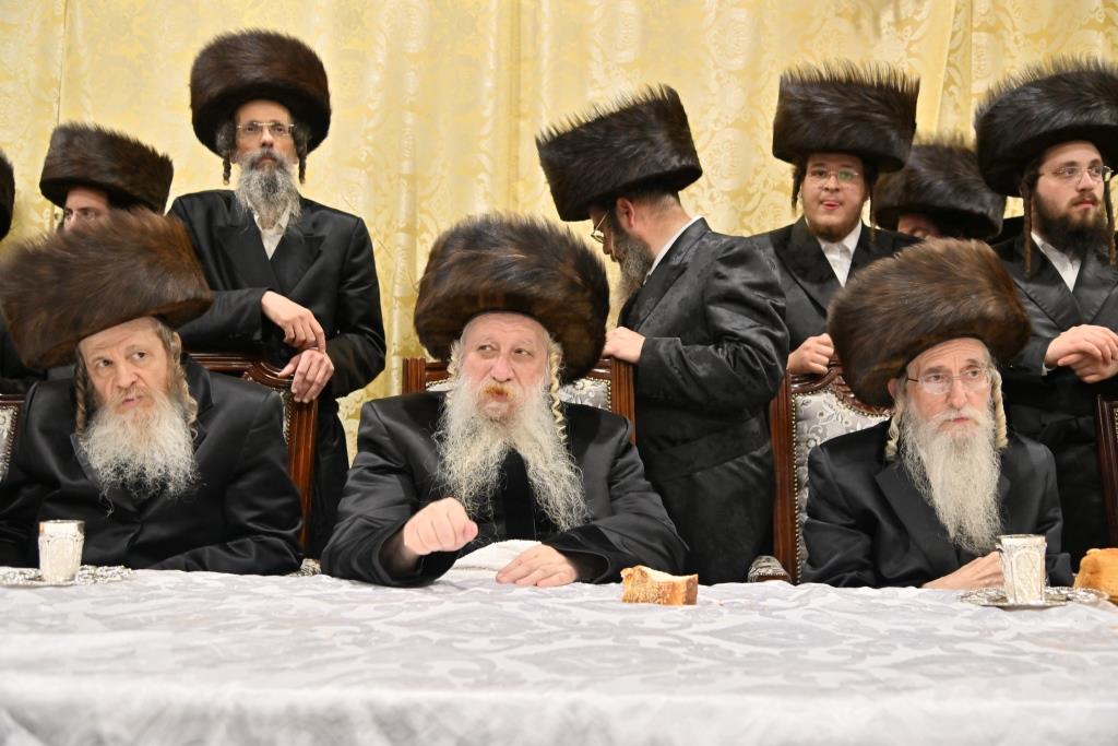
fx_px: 1087
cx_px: 559
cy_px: 373
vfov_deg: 37.9
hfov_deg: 54.4
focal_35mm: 35
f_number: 4
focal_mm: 35
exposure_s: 1/125
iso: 800
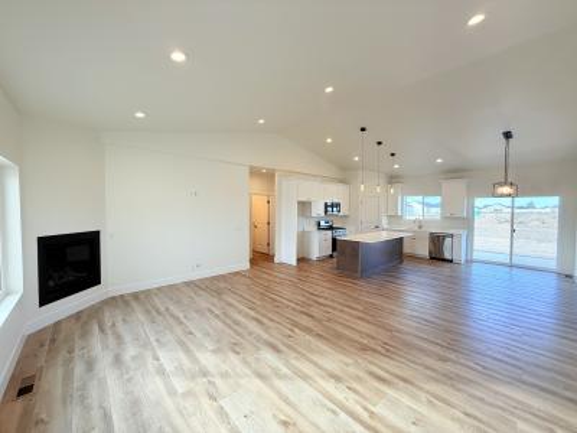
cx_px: 288
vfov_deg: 85.7
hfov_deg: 102.1
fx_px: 233
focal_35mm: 14
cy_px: 216
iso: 80
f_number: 2.2
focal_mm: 2.22
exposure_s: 1/120
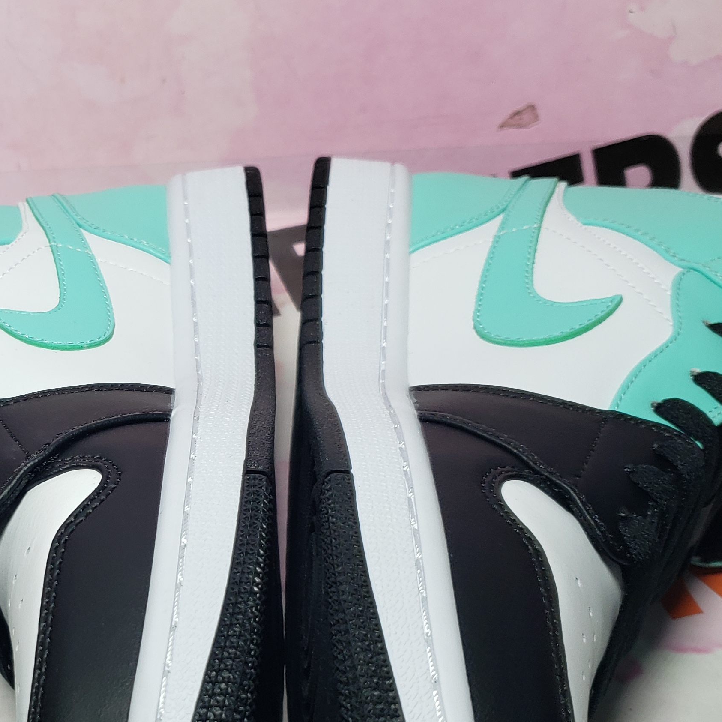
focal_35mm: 55
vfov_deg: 30.7
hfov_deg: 30.0
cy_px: 509
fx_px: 1298
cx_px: 102
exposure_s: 1/495
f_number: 1.5
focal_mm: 4.3
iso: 50
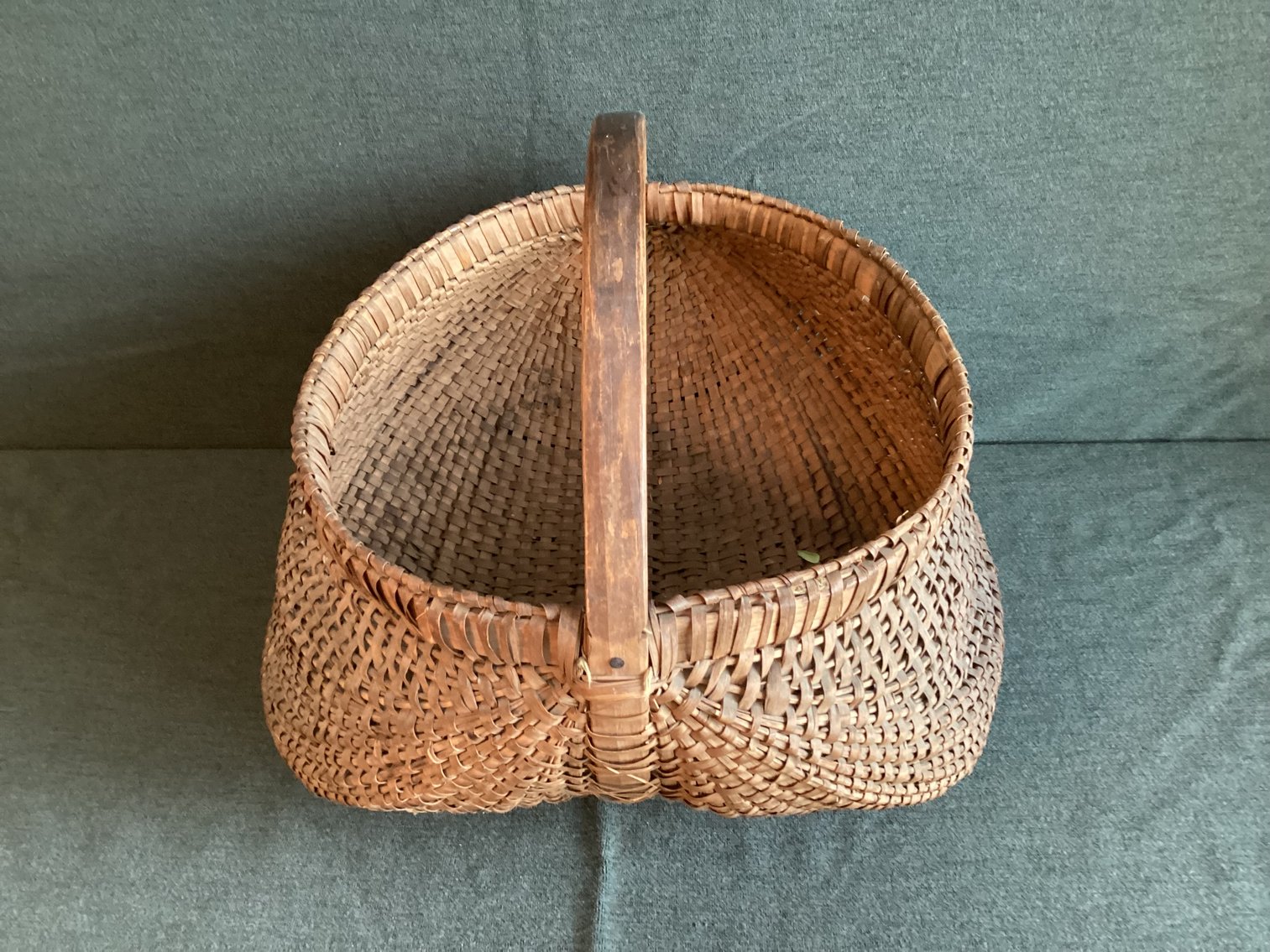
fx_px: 1137
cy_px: 476
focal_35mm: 31
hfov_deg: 58.3
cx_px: 635
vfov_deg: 45.4
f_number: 2.4
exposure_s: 1/30
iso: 400
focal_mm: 3.3
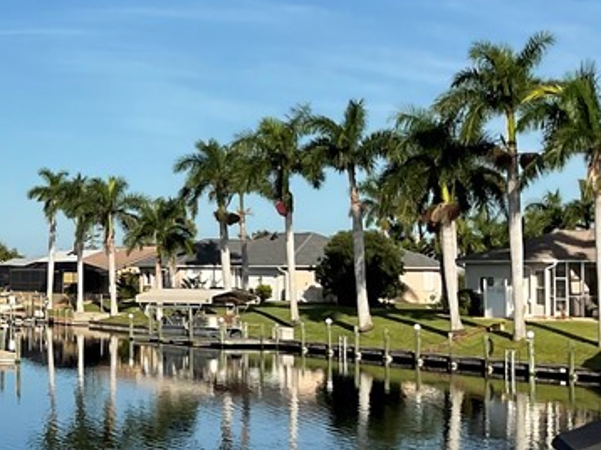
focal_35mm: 83
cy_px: 191
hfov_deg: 21.1
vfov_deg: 17.7
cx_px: -205
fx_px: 1440
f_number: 1.8
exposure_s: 1/2667
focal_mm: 3
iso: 16
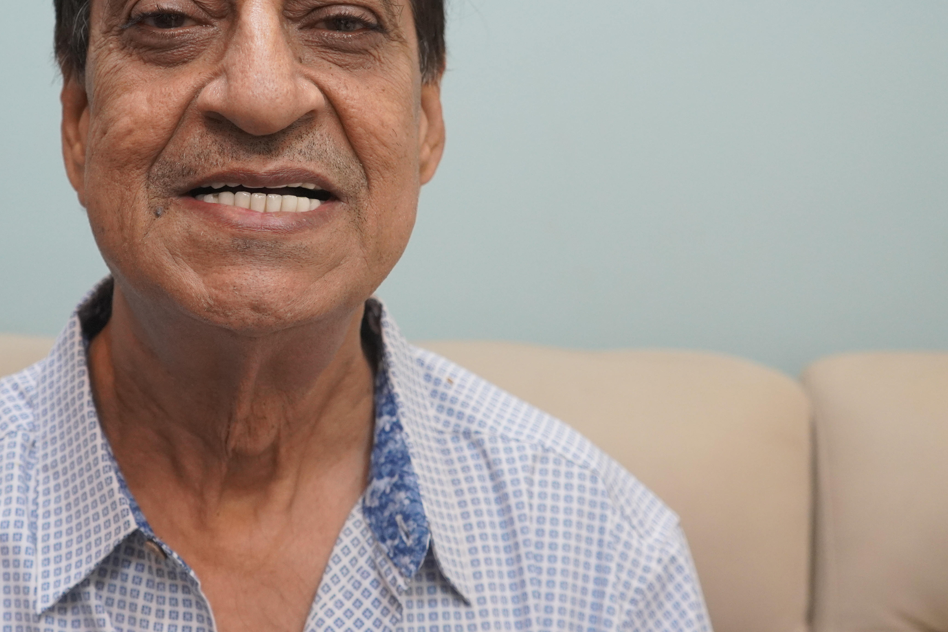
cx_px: 298
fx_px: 1606
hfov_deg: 32.5
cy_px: 224
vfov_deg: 22.2
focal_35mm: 61
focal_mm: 28
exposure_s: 1/160
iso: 1600
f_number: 4
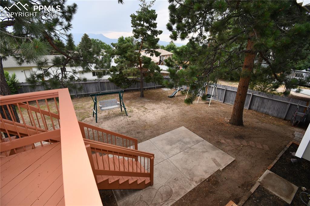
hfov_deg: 100.4
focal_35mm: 15
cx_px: 155
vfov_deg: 77.3
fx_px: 129
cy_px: 103
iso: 100
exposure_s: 1/160
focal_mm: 10
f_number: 6.3
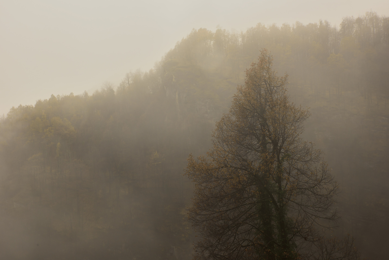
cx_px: 194
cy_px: 130
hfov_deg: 46.4
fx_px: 454
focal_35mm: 42
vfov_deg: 31.9
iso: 320
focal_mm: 42
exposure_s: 1/50
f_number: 11
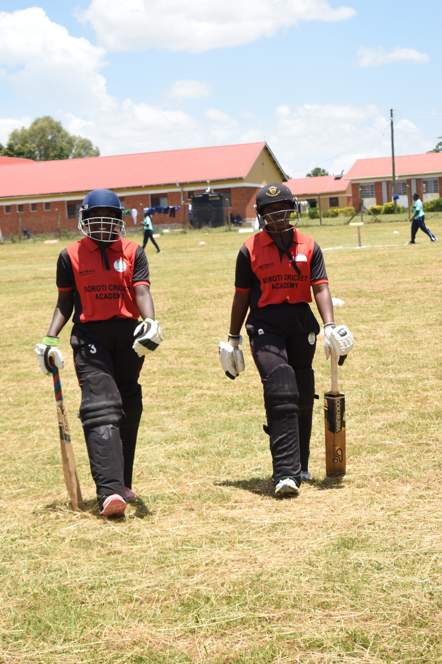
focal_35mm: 82
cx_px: 221
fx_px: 1519
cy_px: 332
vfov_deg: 24.6
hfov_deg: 16.6
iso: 100
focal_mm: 55
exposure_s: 1/250
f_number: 6.3
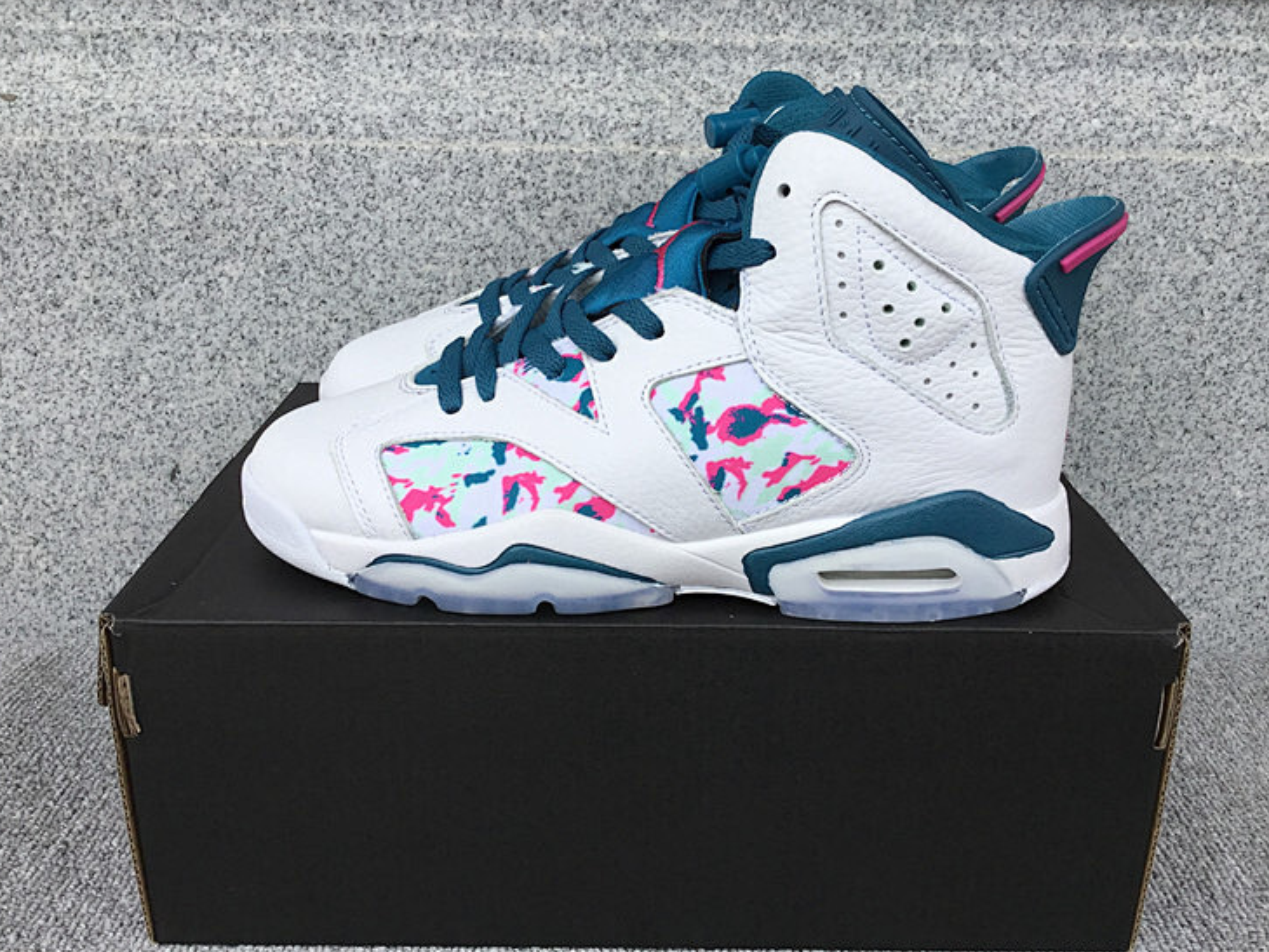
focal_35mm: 34
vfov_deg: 41.8
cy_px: 432
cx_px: 642
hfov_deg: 53.9
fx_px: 1247
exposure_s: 1/374
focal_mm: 3.3
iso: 25
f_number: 2.4
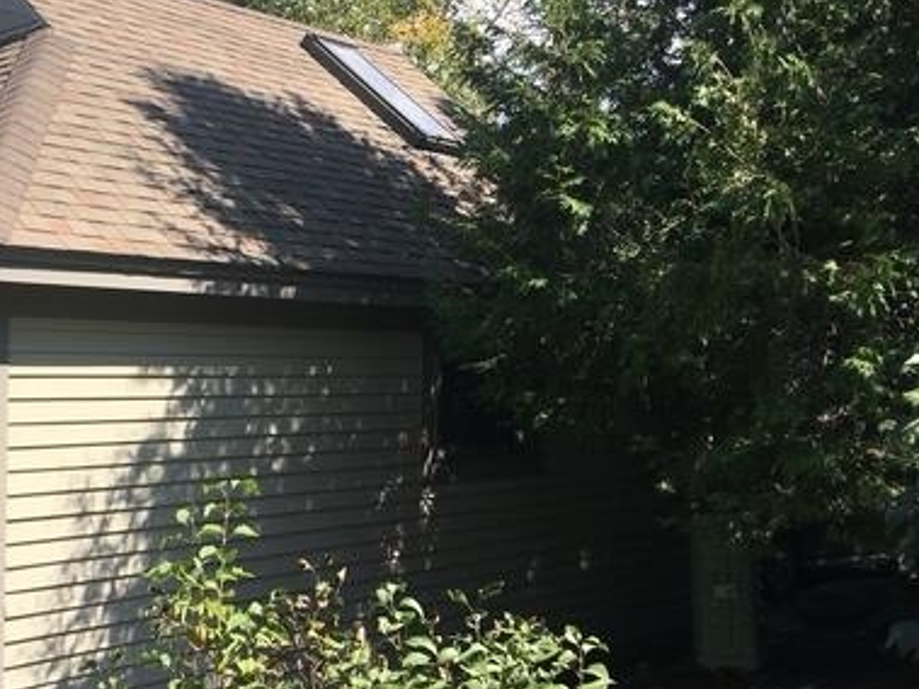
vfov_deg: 29.7
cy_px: 337
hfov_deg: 37.7
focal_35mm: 49
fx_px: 1300
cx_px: 206
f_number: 2.2
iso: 25
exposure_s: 1/1026
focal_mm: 4.15
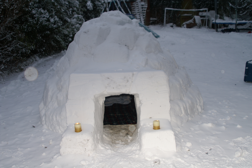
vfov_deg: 31.8
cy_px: 84
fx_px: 294
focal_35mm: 42
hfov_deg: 46.4
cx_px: 126
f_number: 4
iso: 160
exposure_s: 1/80
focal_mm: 28
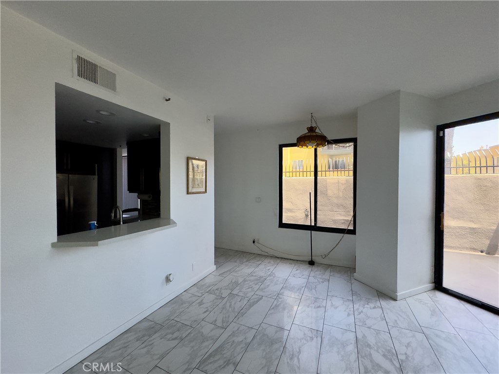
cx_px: 250
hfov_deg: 102.1
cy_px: 187
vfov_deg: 85.7
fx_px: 202
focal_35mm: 14
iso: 800
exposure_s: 1/60
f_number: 2.2
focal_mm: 2.22
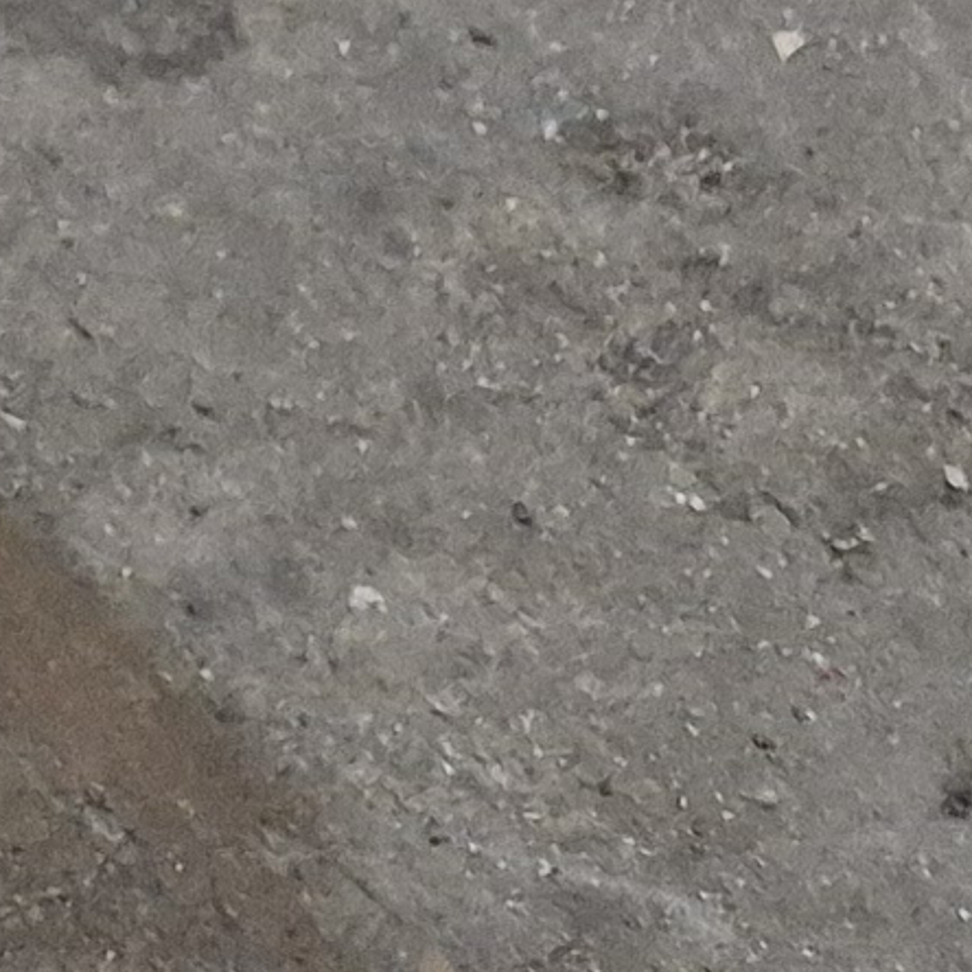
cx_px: -3181
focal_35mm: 183
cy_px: -2224
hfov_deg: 6.9
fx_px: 5814
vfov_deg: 7.9
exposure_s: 1/120
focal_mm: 5.4
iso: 640
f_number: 1.8
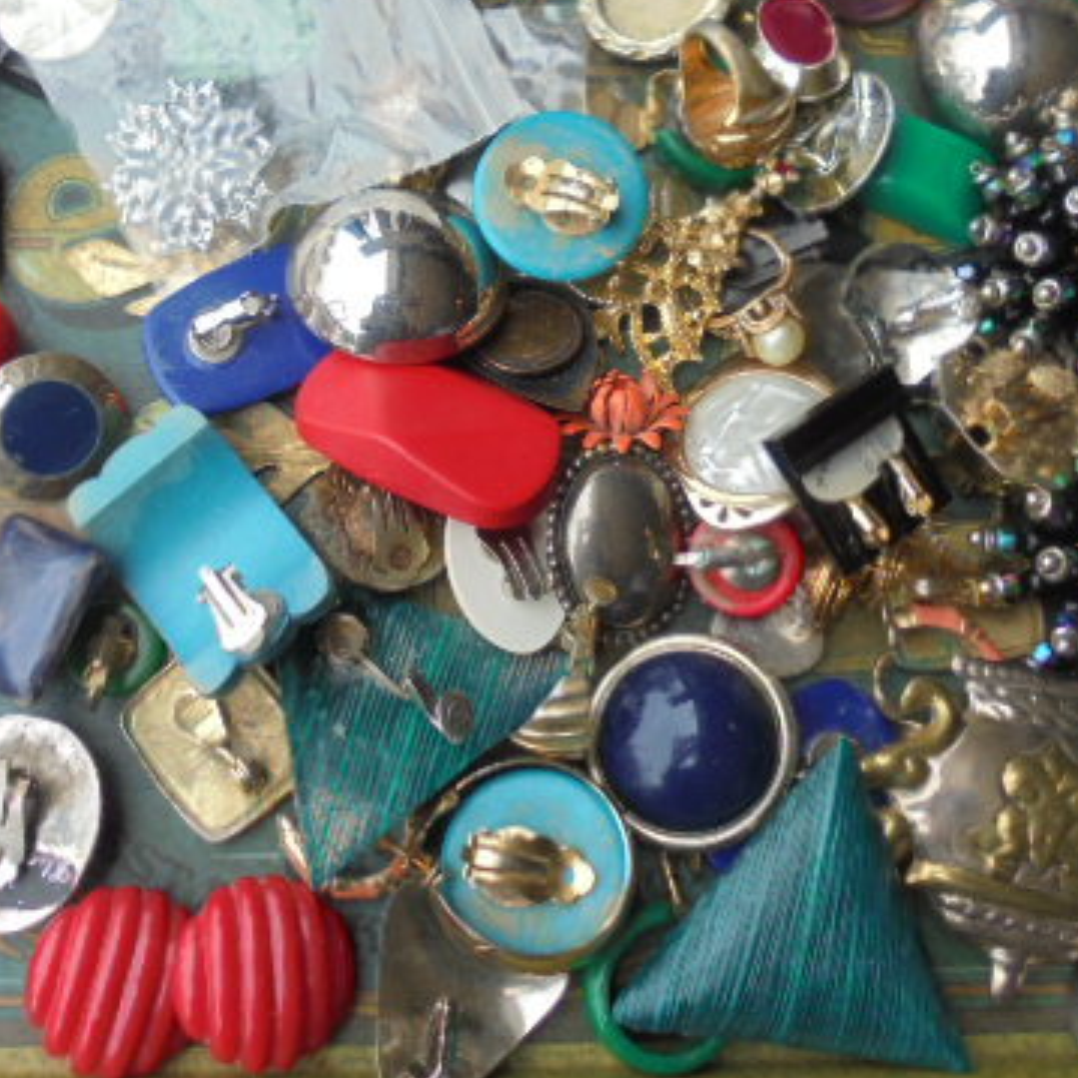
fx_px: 1445
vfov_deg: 40.6
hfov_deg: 40.8
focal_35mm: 41
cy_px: 387
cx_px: 450
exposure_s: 1/320
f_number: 3.5
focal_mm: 4.6
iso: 100
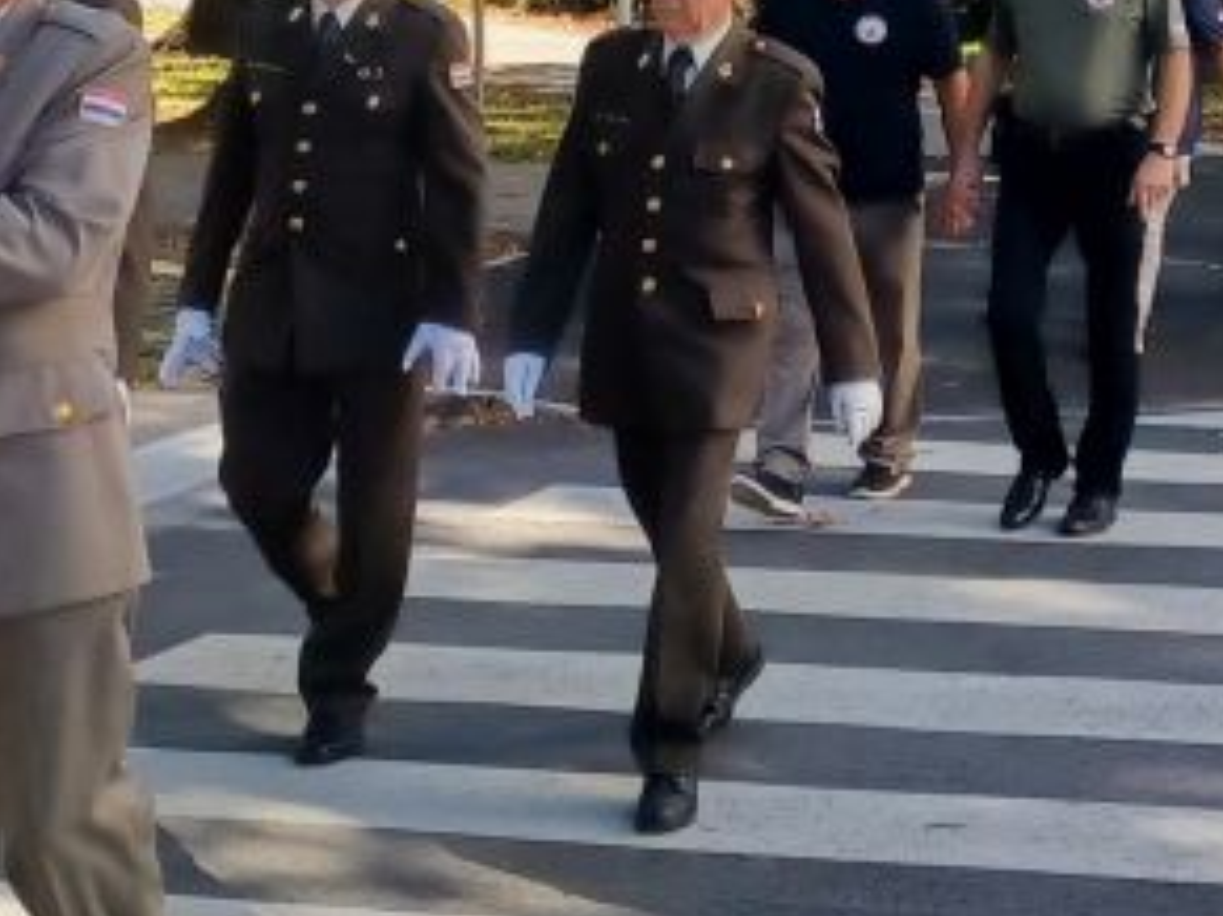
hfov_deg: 17.5
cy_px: -282
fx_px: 3885
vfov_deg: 13.0
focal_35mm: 110
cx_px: 1202
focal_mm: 4.6
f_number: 1.8
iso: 32
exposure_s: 1/154
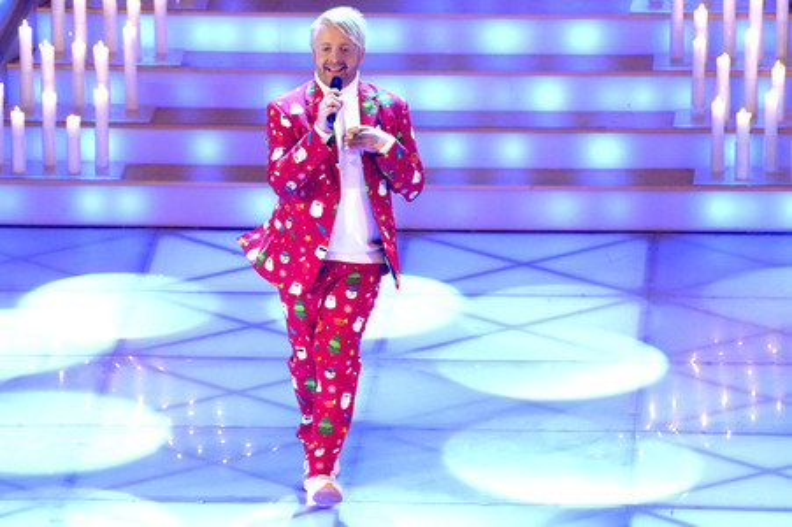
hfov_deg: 5.7
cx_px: 396
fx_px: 7914
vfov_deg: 3.8
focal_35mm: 360
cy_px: 264
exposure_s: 1/400
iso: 12800
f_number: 6.3
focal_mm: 360
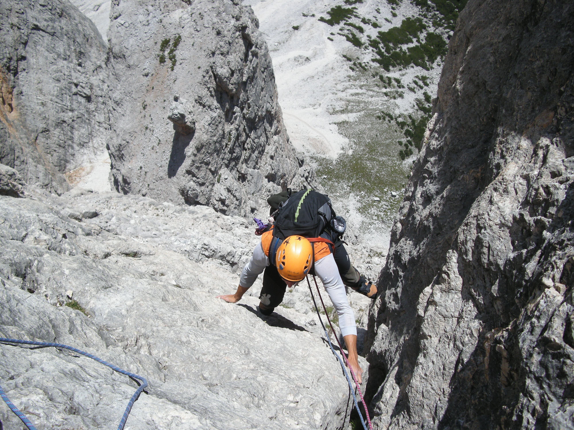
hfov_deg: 50.1
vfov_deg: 38.7
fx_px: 614
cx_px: 287
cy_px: 215
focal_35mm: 37
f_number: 8
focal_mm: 7.9
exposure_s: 1/188
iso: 64
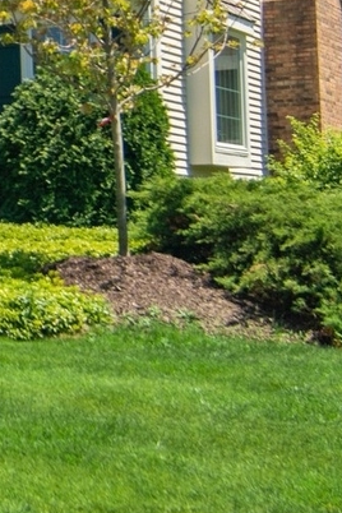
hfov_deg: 10.6
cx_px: -276
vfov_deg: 16.8
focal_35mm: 121
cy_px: 88
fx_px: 1724
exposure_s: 1/1600
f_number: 8
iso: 200
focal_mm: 20
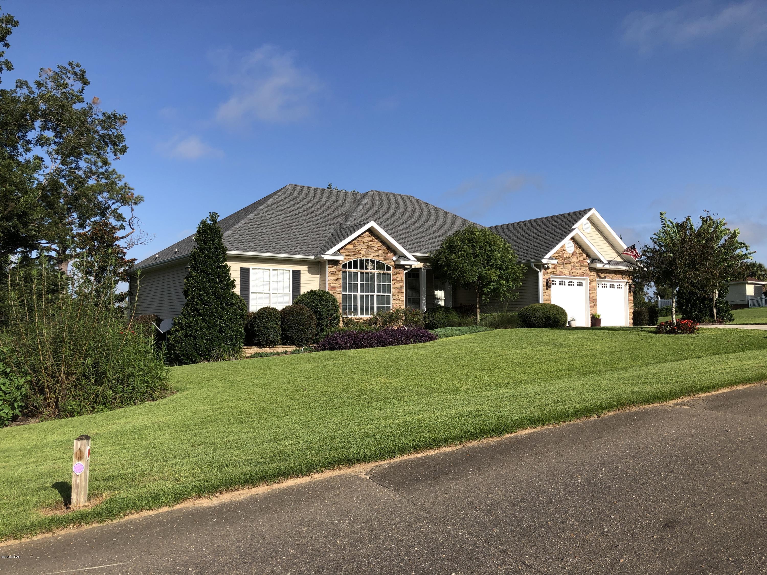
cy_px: 288
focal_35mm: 28
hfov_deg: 63.4
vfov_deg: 49.7
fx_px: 620
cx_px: 384
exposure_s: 1/1919
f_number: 1.8
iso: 20
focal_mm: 3.99
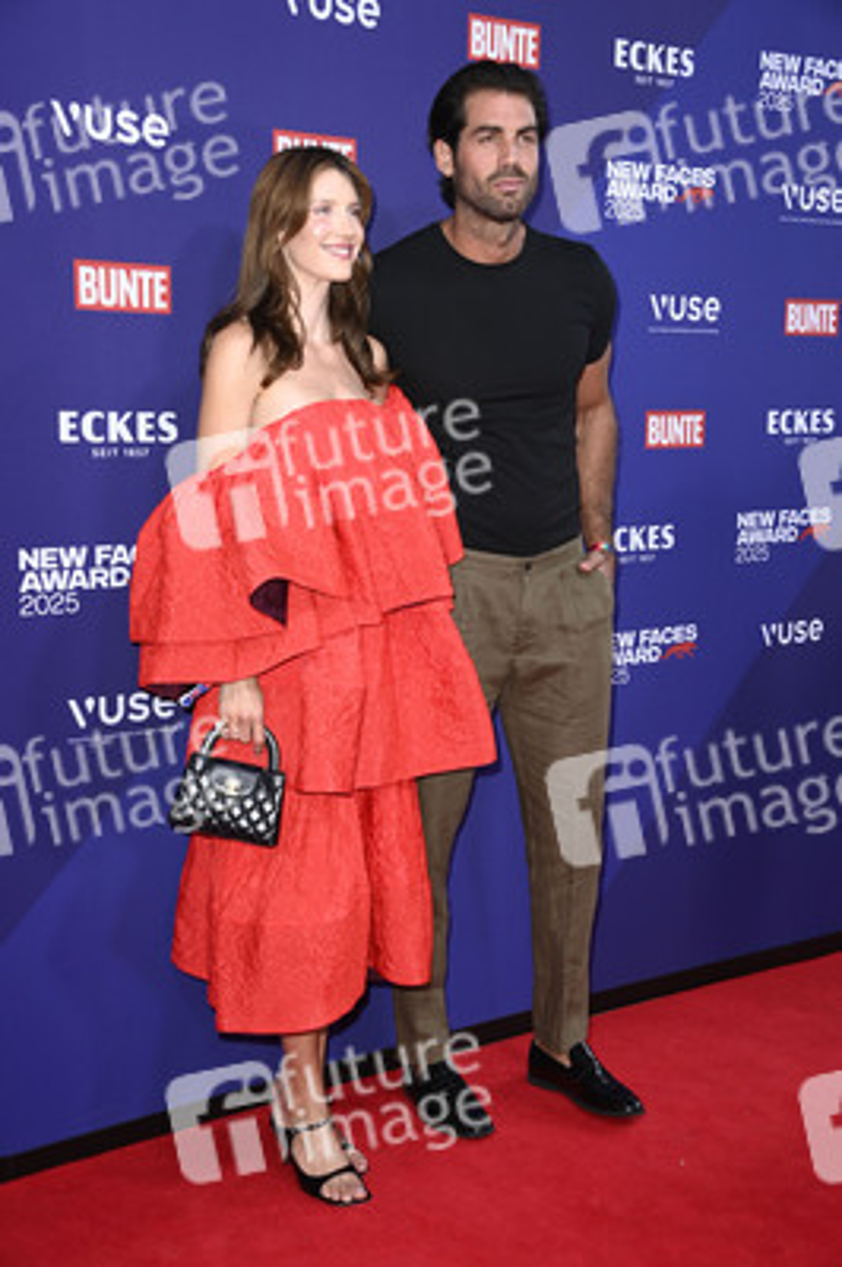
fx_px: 1933
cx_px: 421
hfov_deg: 24.6
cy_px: 634
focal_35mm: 55
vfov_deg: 36.3
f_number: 5.6
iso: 800
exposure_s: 1/250
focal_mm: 55
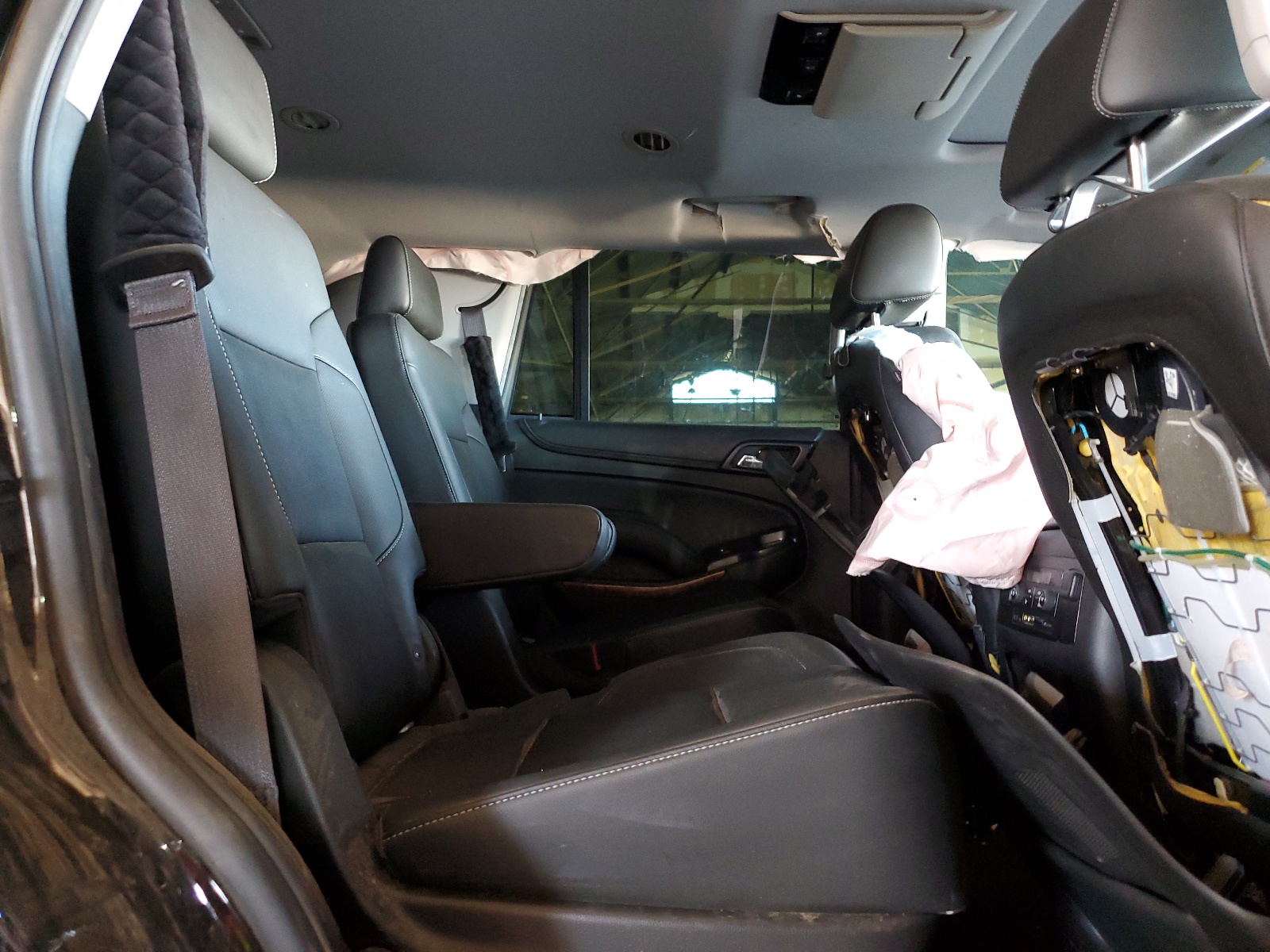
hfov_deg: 67.3
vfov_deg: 53.1
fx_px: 954
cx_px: 635
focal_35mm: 26
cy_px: 476
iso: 289
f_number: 1.5
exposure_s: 1/17
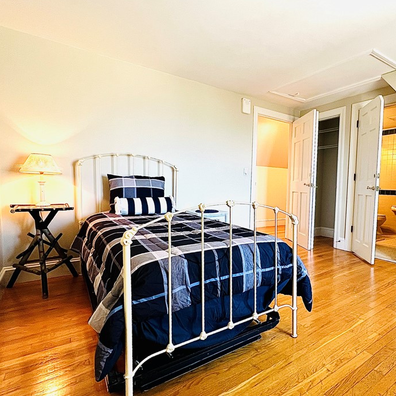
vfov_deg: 84.0
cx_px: 252
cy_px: 203
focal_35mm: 17
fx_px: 220
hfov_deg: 82.0
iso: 160
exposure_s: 1/60
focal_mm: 1.57
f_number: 1.8
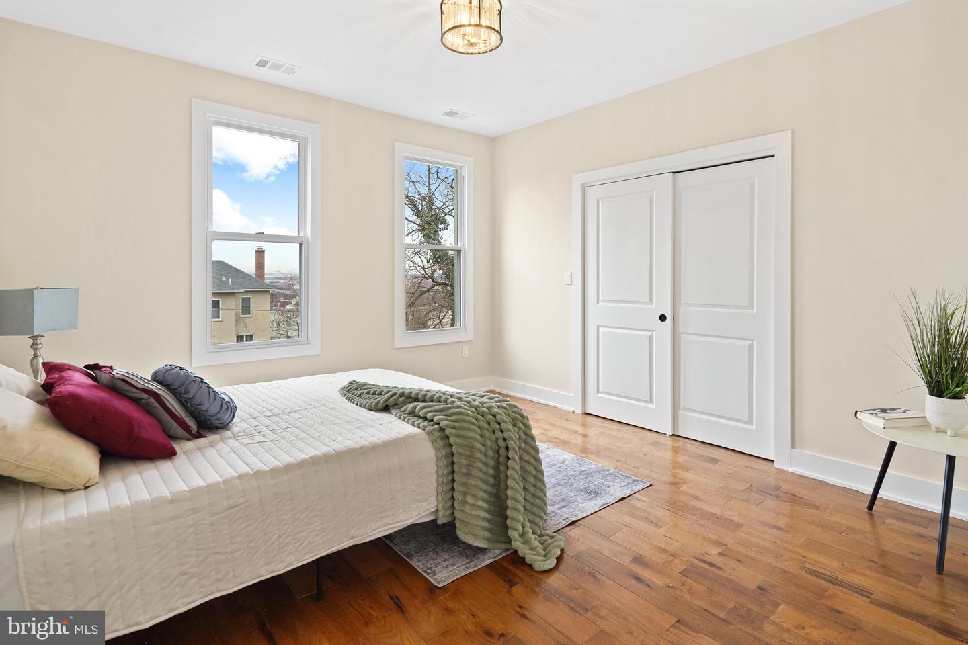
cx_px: 484
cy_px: 322
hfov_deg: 93.3
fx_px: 457
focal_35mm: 17
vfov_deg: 70.4
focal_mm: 17
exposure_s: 1/40
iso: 500
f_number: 3.2
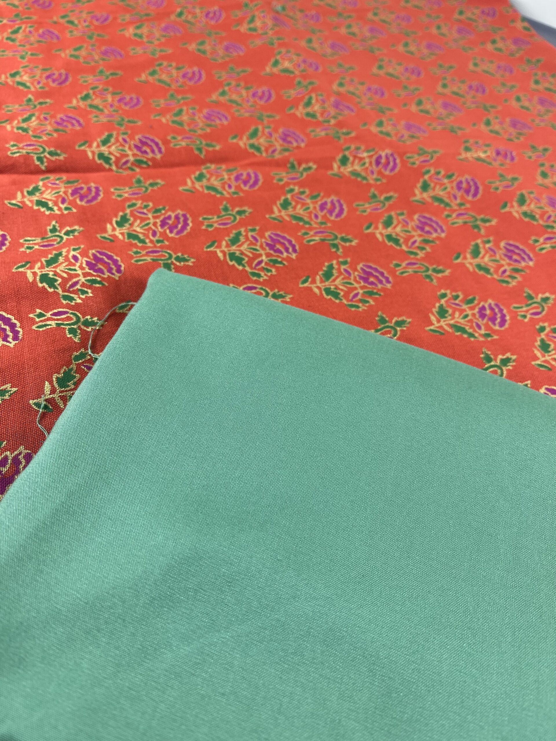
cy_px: 370
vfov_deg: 67.3
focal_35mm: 26
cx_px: 278
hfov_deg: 53.1
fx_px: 557
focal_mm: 5.1
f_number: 1.6
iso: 40
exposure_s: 1/206
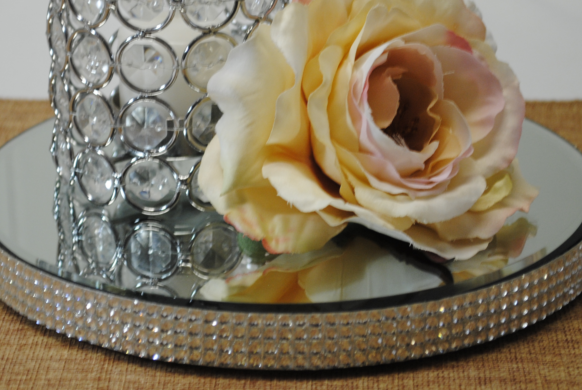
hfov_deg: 16.0
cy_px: 120
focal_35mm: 128
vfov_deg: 10.7
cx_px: 261
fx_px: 2072
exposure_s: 1/30
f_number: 5.6
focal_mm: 50
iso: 320
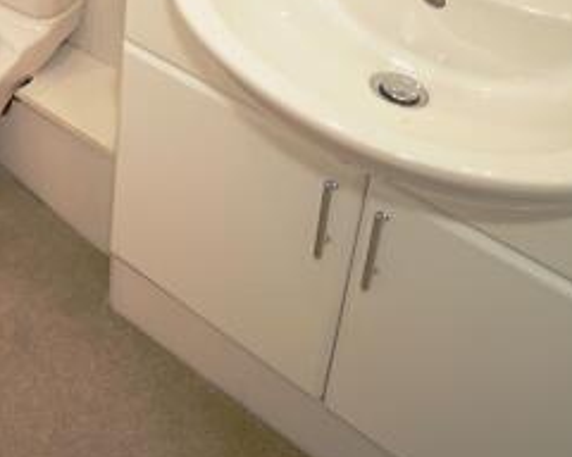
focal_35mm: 56
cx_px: -310
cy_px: -318
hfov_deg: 24.8
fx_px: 948
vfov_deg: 20.7
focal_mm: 14
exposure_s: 1/60
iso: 800
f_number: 2.8
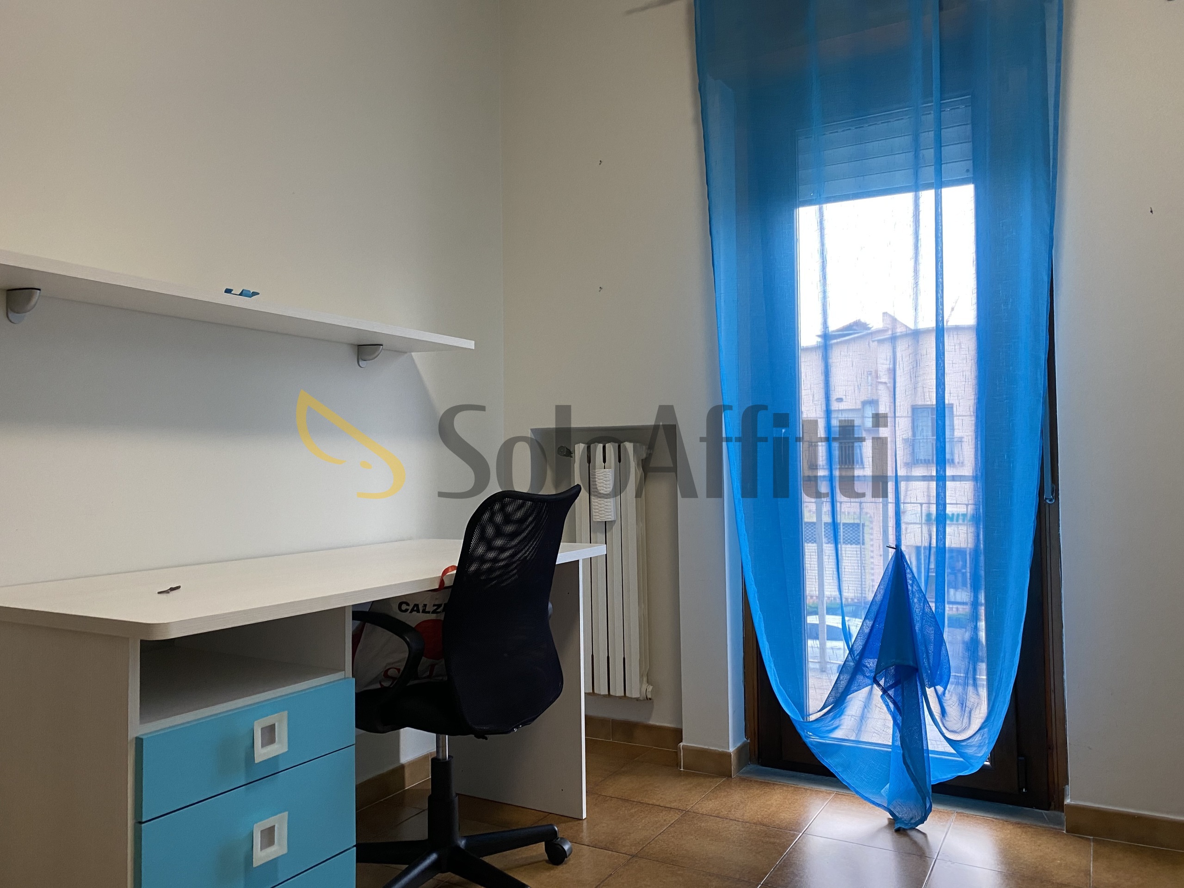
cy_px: 444
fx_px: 889
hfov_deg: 67.3
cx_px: 592
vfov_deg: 53.1
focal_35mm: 26
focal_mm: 4.25
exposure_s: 1/96
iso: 125
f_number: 1.8
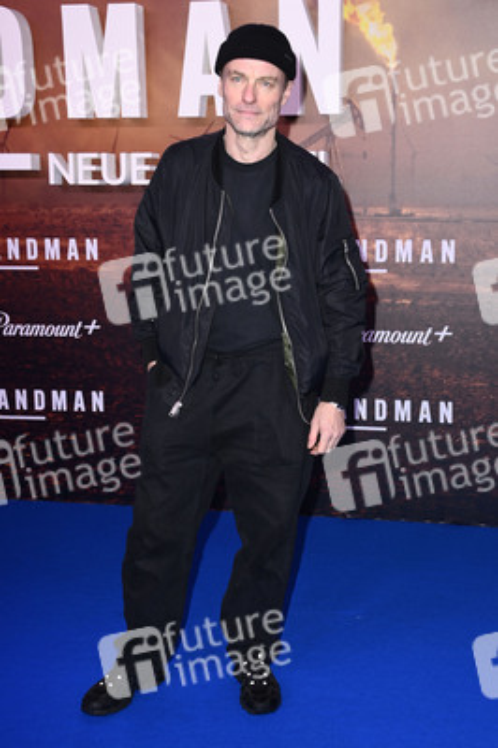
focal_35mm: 48
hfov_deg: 28.0
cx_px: 249
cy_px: 374
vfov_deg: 41.1
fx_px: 998
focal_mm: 48
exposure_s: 1/200
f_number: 5.6
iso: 320
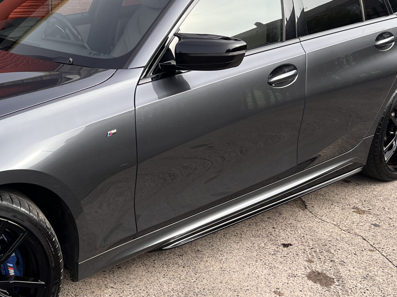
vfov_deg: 27.0
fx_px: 619
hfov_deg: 34.3
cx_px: 69
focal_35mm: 54
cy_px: 122
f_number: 1.5
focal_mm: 5.7
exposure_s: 1/1209
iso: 50
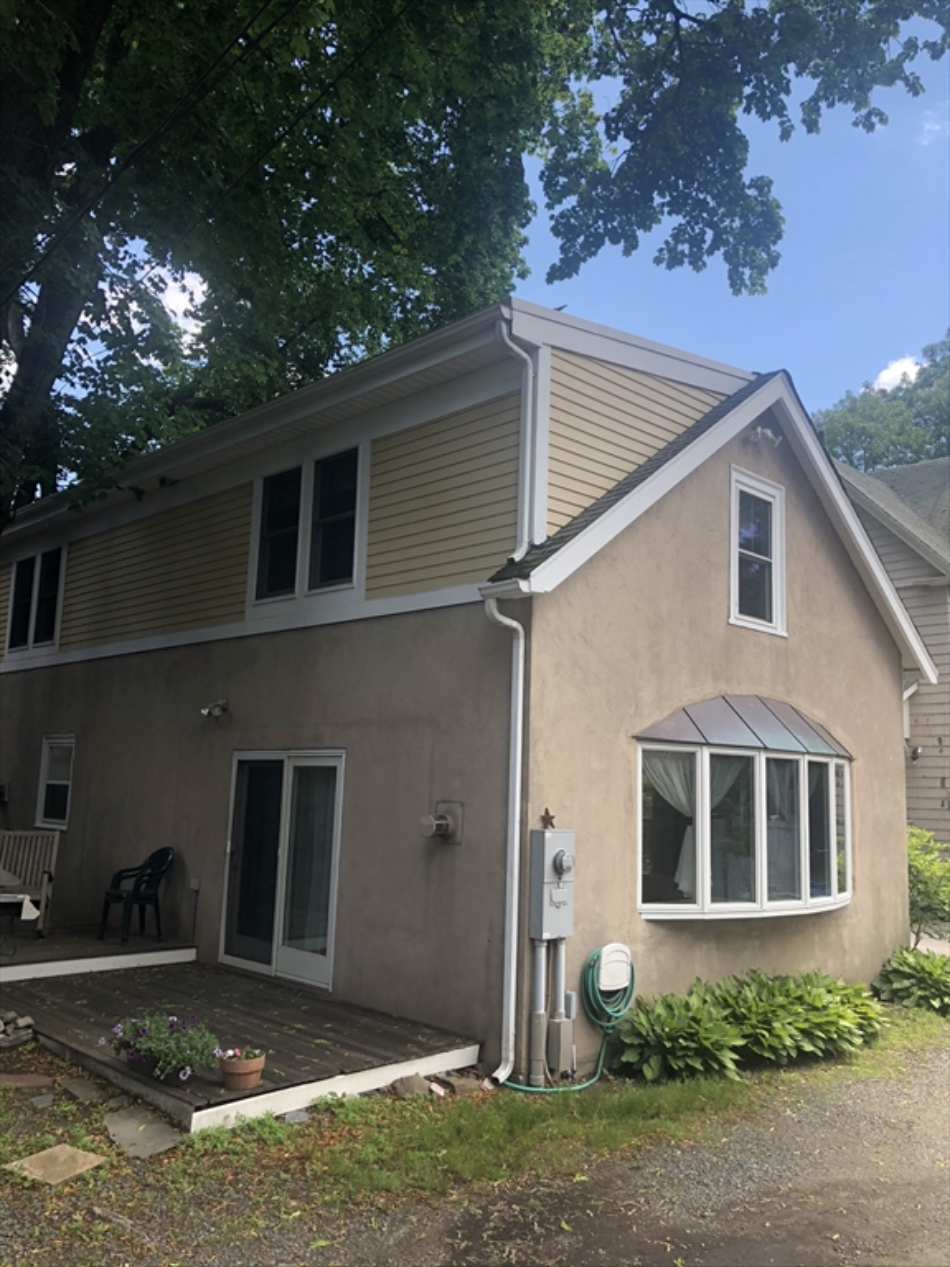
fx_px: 1025
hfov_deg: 49.7
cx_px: 475
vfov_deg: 63.4
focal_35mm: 28
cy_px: 634
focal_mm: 3.99
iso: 20
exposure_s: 1/371
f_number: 1.8
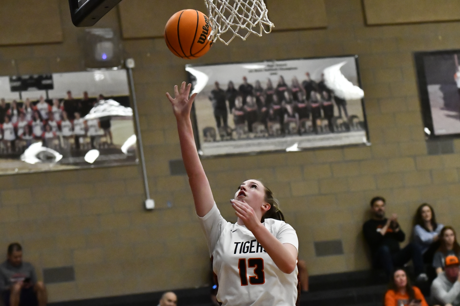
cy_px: 153
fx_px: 1955
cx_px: 230
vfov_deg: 9.0
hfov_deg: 13.4
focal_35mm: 153
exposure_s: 1/1000
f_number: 4
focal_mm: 102
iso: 10000
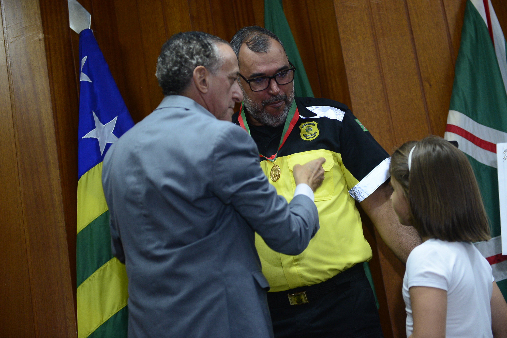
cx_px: 254
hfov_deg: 28.8
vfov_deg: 19.5
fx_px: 986
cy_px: 169
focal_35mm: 70
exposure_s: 1/125
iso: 1600
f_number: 2.8
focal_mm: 70
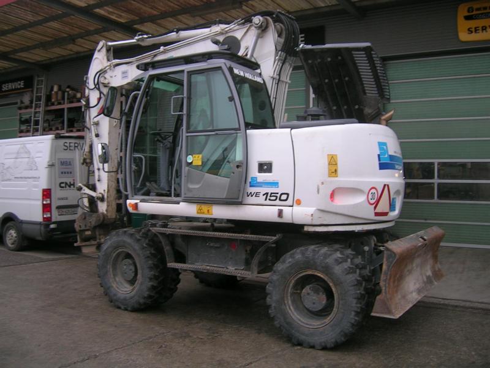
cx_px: 245
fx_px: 495
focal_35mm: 35
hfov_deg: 52.6
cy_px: 184
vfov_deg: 40.7
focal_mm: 5.4
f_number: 2.8
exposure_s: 1/64.8
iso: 50
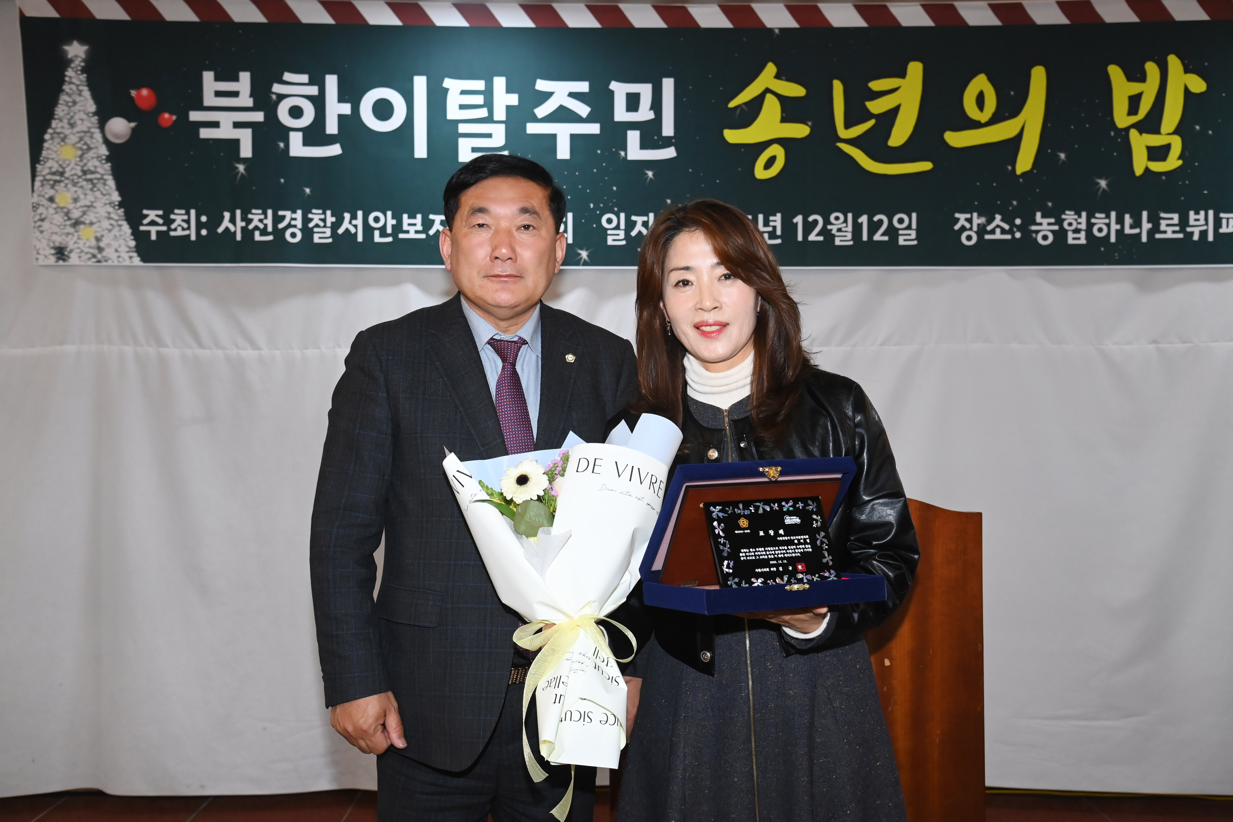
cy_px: 411
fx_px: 1370
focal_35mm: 40
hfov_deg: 48.5
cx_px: 616
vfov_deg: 33.4
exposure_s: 1/250
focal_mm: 40
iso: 3200
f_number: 6.3
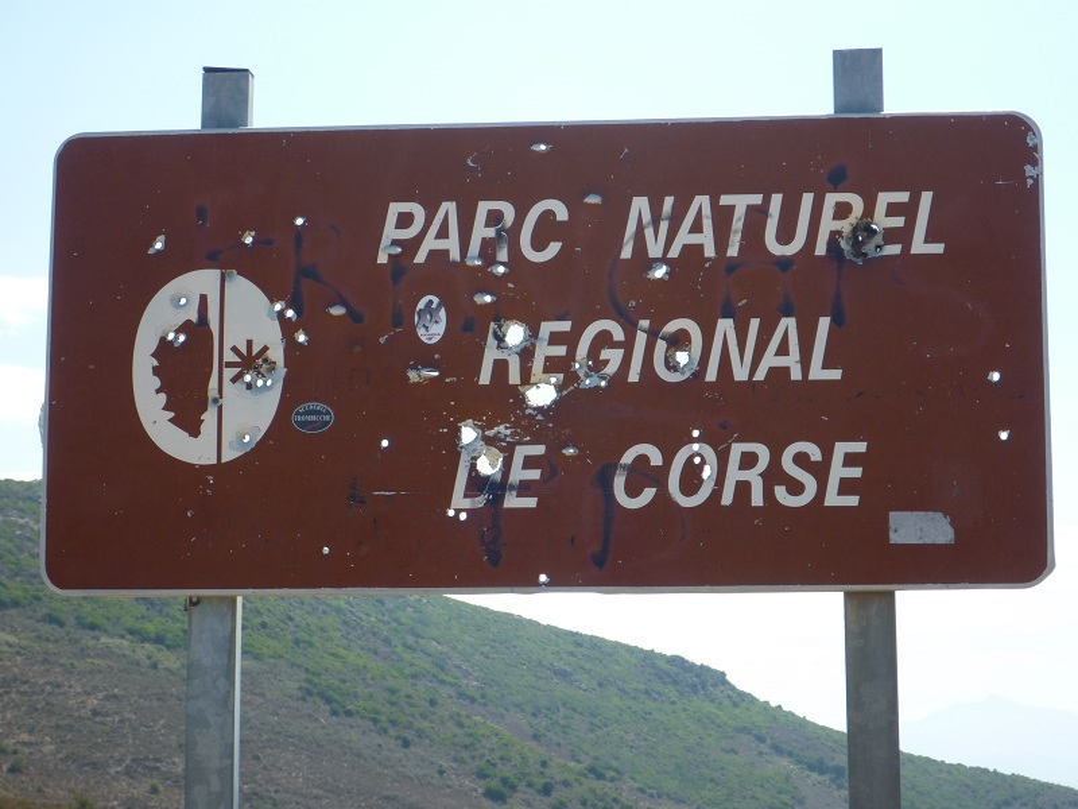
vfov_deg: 20.7
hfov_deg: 27.4
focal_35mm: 71
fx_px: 2211
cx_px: 539
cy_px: 404
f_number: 5.4
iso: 80
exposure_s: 1/200
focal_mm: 12.6
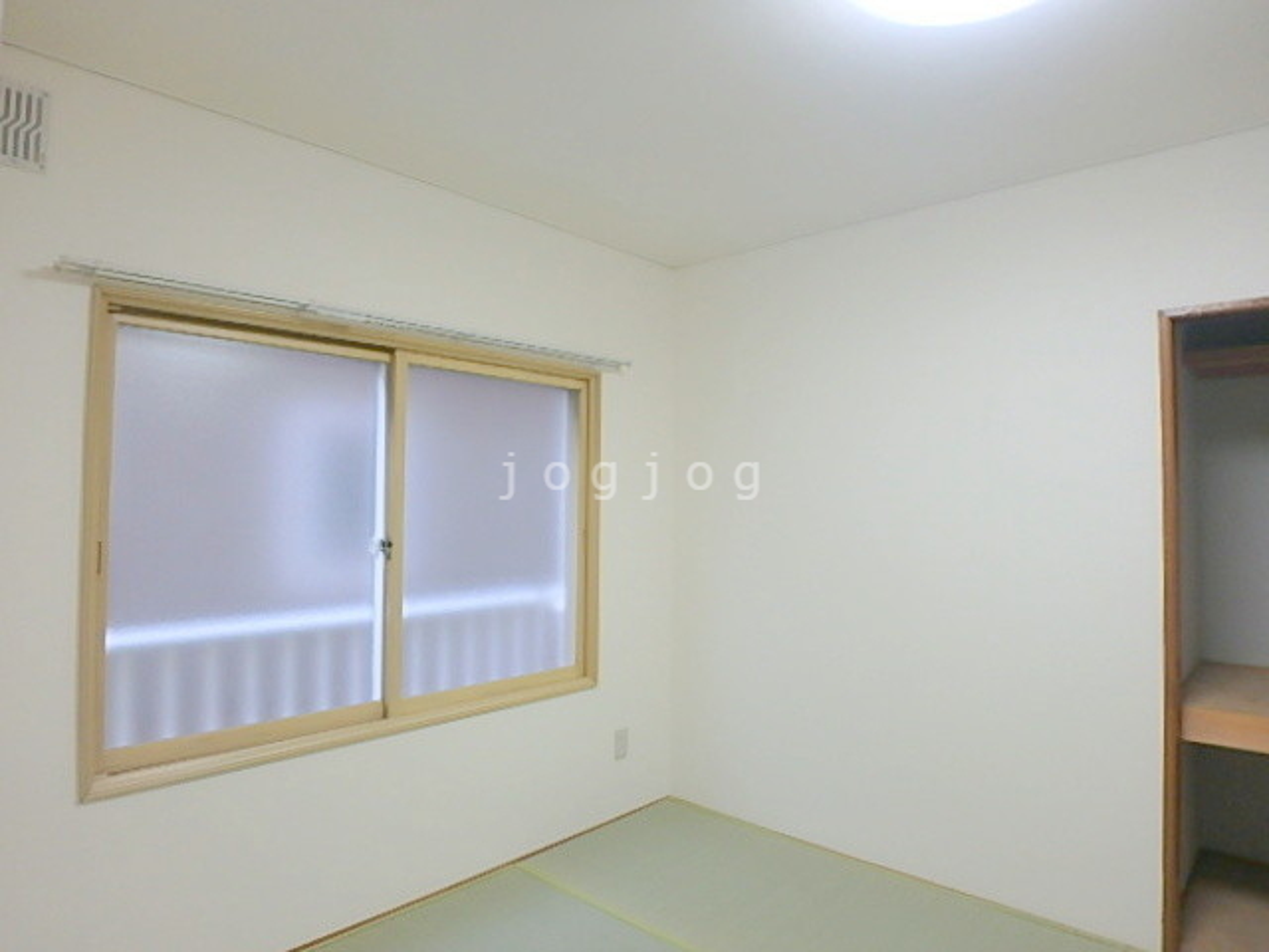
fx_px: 770
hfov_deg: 79.0
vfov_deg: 63.4
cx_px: 634
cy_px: 476
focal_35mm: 21
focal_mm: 3.7
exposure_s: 1/40
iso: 200
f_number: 3.5
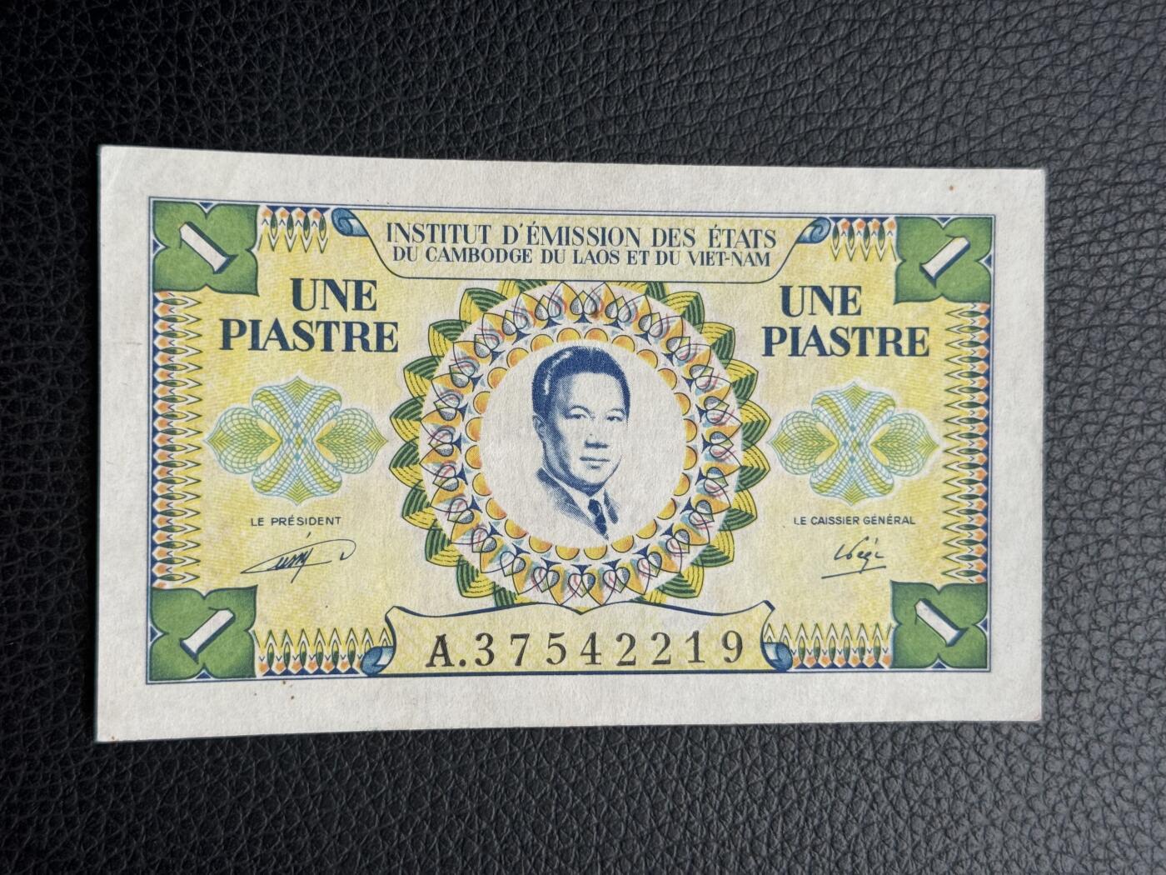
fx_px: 1617
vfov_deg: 30.3
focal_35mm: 48
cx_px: 583
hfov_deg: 39.7
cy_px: 438
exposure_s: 1/121
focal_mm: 6.76
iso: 64
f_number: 1.78
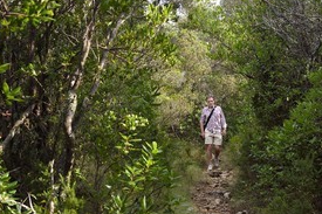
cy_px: 130
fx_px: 465
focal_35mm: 52
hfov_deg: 38.2
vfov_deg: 25.9
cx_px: 158
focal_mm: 34
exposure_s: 1/100
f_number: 7.1
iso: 200
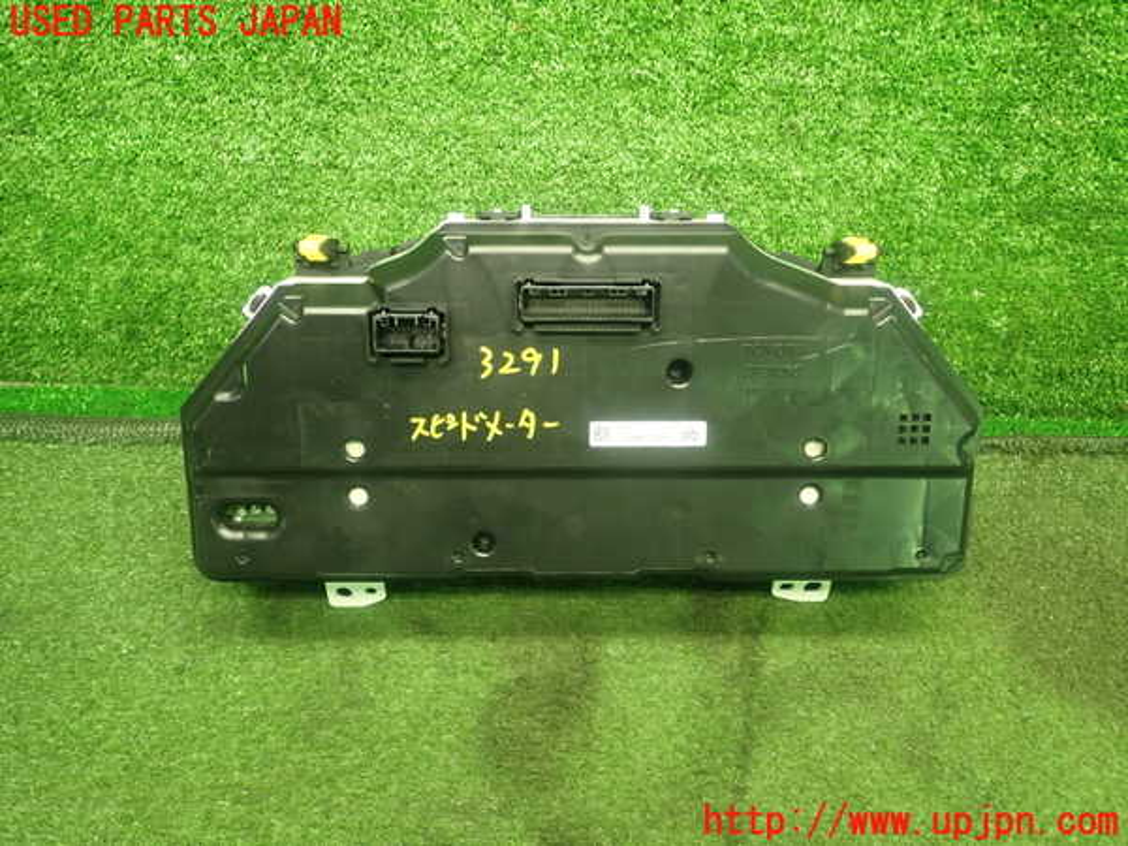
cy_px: 423
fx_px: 978
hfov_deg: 60.0
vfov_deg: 46.8
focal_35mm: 30
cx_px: 564
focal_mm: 5.4
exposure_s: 1/30
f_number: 2.3
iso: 320
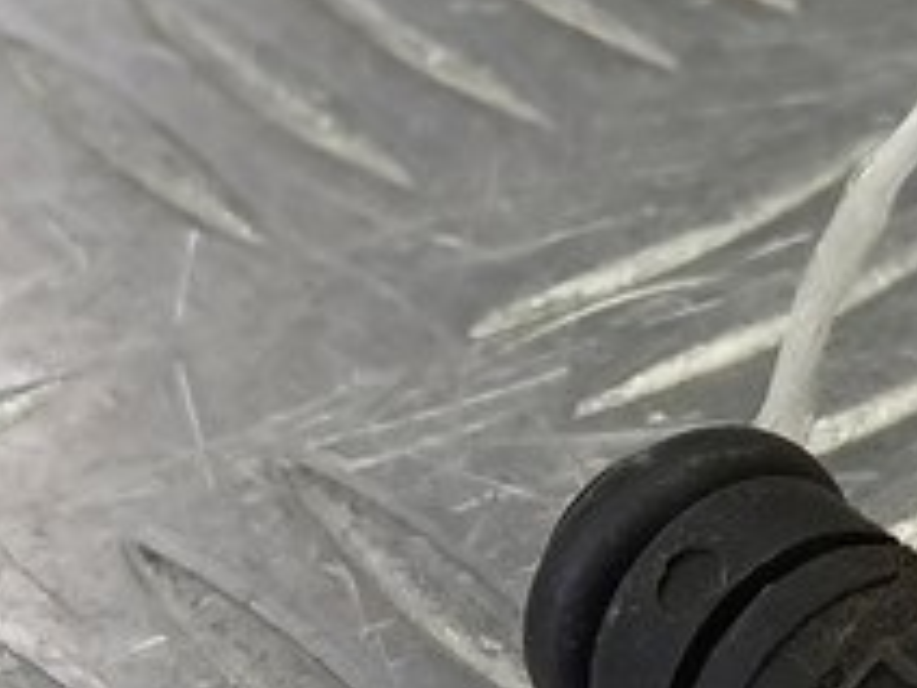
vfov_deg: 13.0
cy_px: 801
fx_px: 2940
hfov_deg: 17.0
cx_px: 1086
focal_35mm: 111
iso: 116
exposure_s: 1/50
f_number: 1.6
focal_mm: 4.11
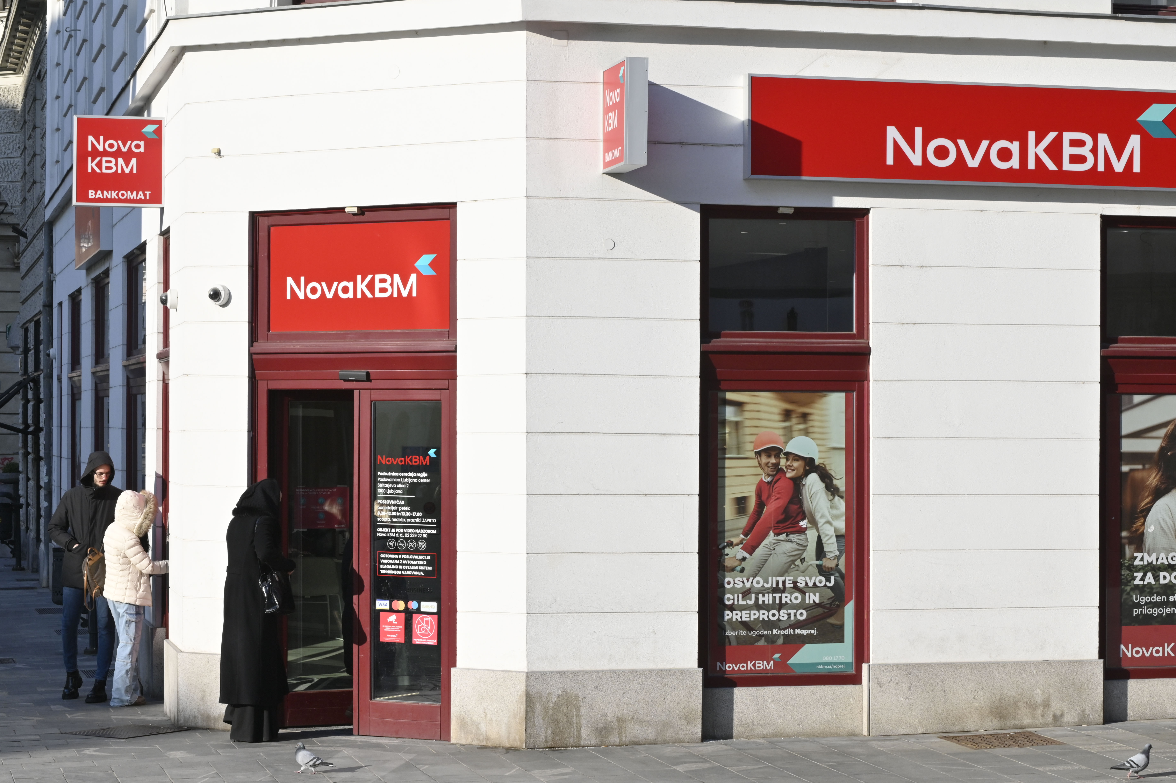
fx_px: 2971
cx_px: 618
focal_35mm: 91
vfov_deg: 15.0
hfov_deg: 22.4
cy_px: 413
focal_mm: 86
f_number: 18
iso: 640
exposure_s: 1/320
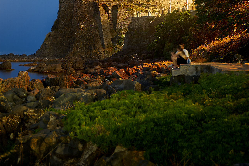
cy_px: 23
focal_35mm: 57
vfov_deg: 23.3
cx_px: 87
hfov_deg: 34.8
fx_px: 394
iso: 80
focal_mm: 31
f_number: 2.8
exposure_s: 25
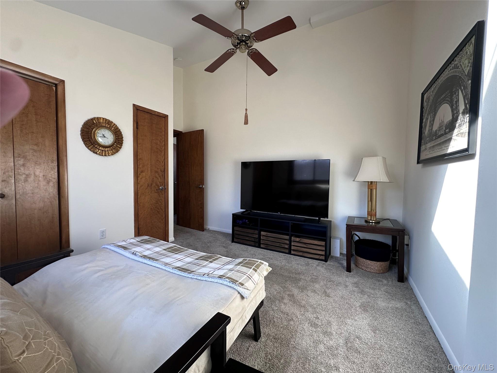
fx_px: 201
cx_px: 248
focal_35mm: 14
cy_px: 186
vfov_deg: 85.7
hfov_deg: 102.1
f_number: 2.2
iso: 125
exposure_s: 1/99
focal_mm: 2.22
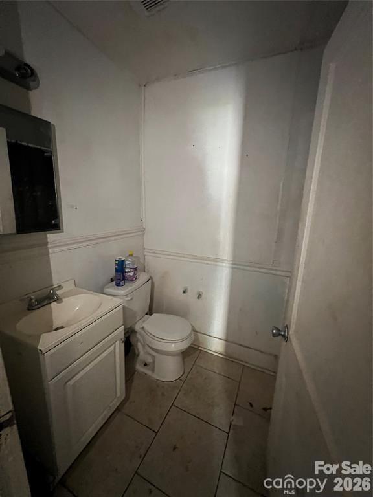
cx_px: 186
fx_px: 187
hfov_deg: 89.9
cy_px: 248
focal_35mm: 13
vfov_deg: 106.2
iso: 1000
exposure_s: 1/41
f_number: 1.8
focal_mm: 1.57
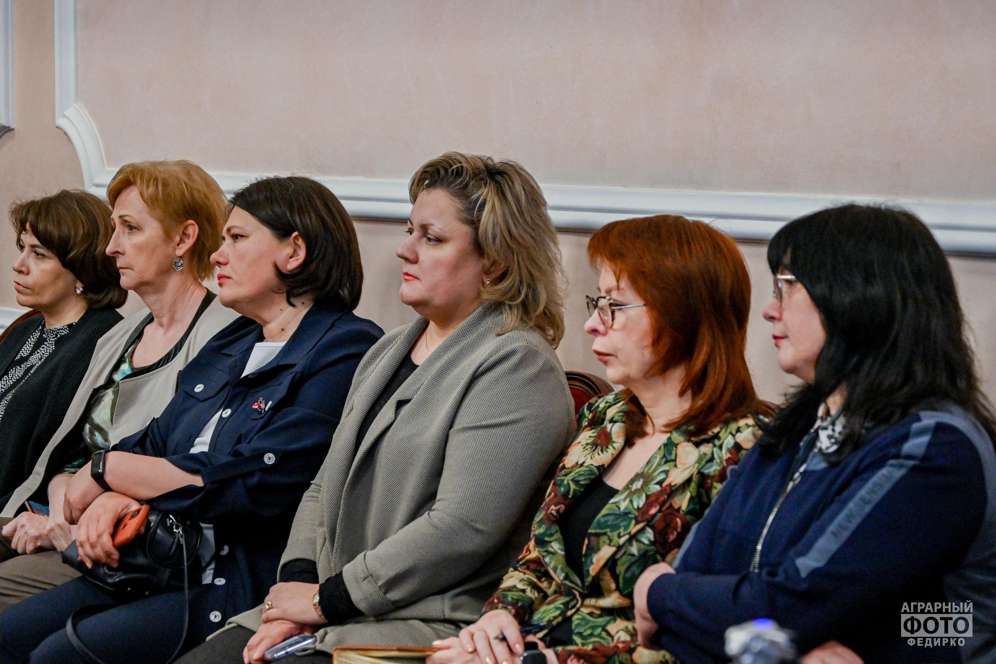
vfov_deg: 13.8
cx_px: 498
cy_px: 332
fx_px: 2739
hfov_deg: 20.6
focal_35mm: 99
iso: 2500
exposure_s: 1/200
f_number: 5.6
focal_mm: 66
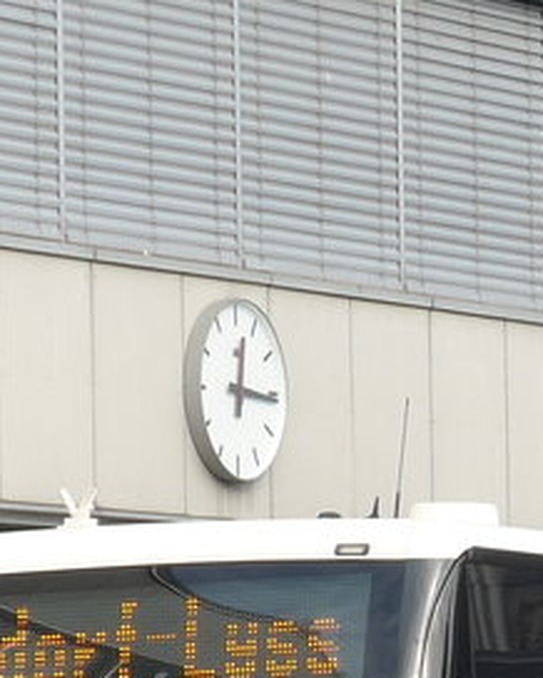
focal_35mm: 370
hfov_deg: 4.2
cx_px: 735
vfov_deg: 5.2
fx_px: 7424
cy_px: 698
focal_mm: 17
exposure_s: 1/250
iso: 80
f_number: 4.5
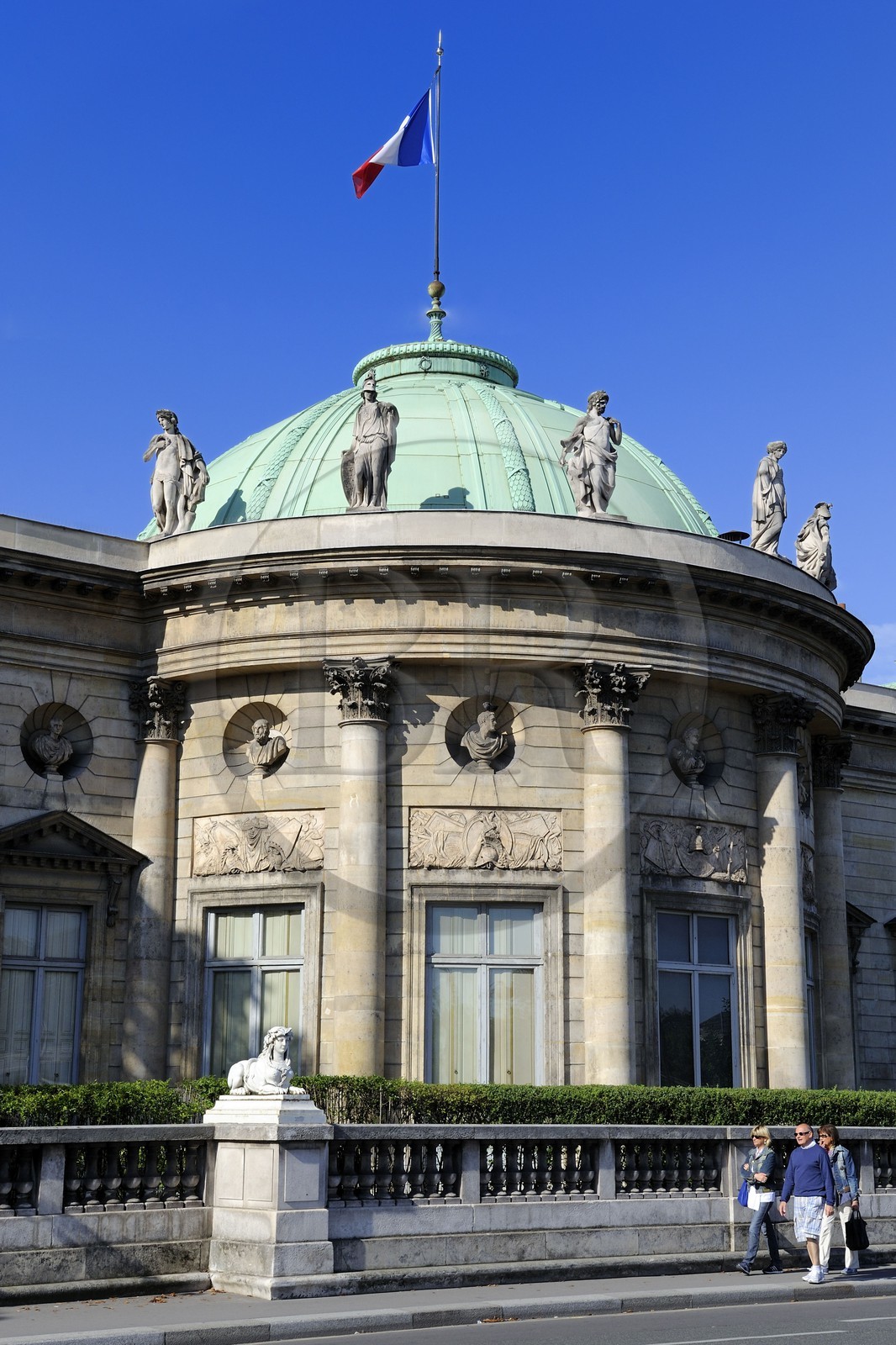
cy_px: 672
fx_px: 1867
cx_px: 448
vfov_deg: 39.6
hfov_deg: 27.0
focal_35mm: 50
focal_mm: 50
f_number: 11
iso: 200
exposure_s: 1/250
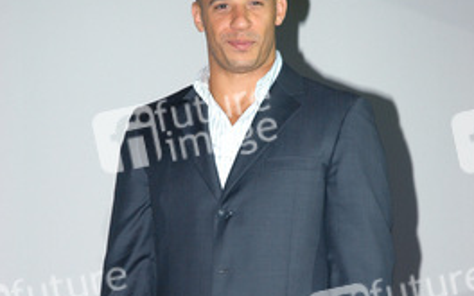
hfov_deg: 10.7
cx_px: 237
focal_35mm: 197
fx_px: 2542
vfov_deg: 6.7
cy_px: 221
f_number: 5.6
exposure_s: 1/160
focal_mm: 85
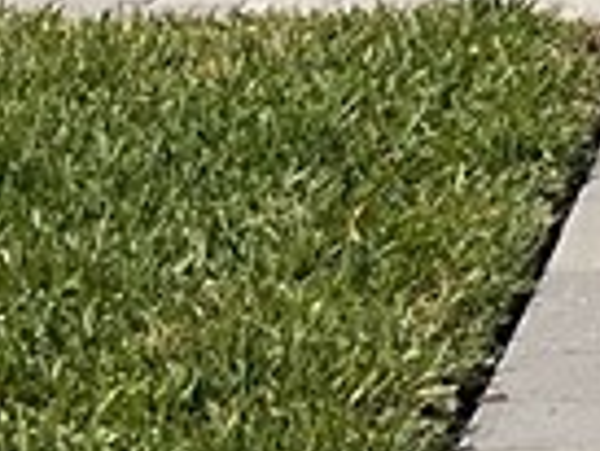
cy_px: -902
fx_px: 3747
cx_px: 1393
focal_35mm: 216
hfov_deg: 8.4
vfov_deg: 6.3
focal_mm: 3
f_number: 1.8
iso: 16
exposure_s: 1/3534
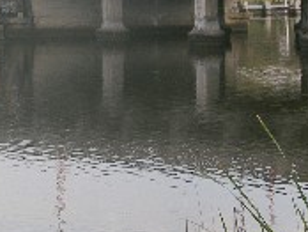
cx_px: -84
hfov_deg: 9.3
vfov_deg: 7.1
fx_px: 1862
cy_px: -37
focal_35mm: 209
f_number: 6.4
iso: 50
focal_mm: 15.7
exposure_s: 1/164
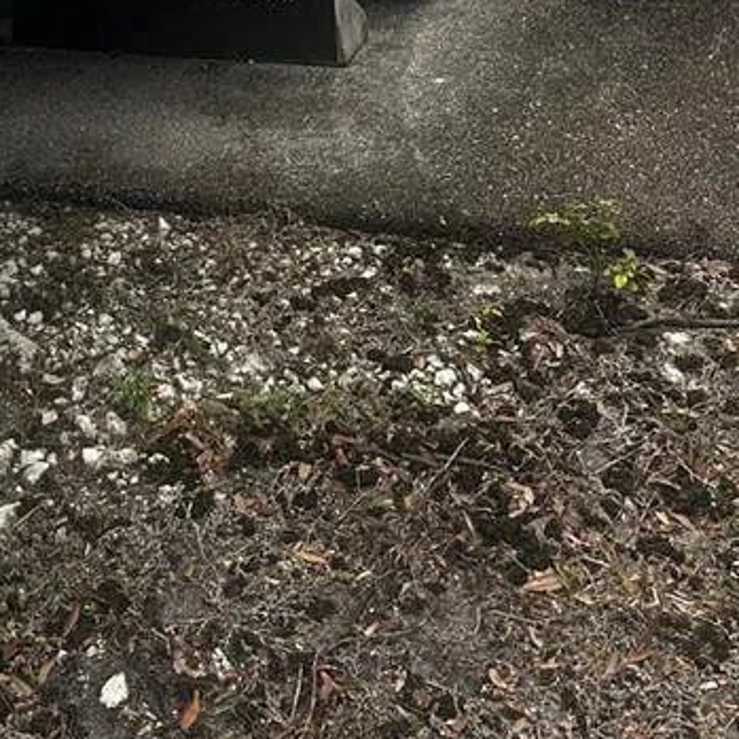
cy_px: -341
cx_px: -34
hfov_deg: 22.6
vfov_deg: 20.5
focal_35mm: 73
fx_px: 1763
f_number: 1.78
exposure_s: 1/2469
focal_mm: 6.86
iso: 80
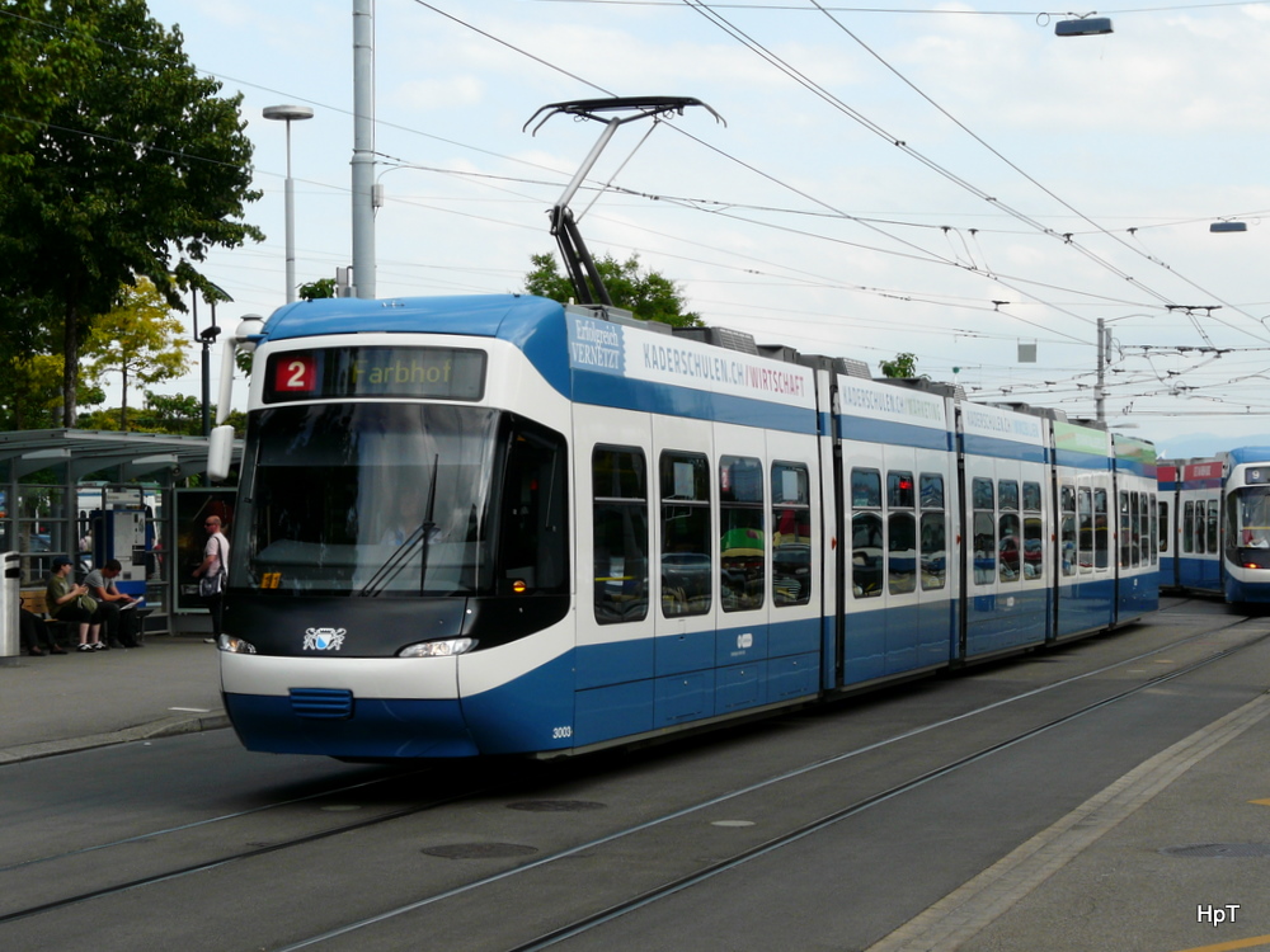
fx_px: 2678
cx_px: 635
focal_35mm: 73
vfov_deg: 20.2
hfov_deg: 26.7
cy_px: 476
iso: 100
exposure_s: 1/200
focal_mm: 12
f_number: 5.6
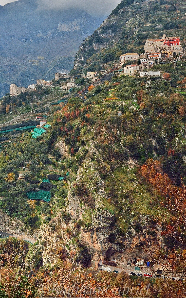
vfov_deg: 41.0
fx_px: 397
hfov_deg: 26.3
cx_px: 91
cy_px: 149
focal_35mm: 49
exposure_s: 1/60
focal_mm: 32
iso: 400
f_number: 11
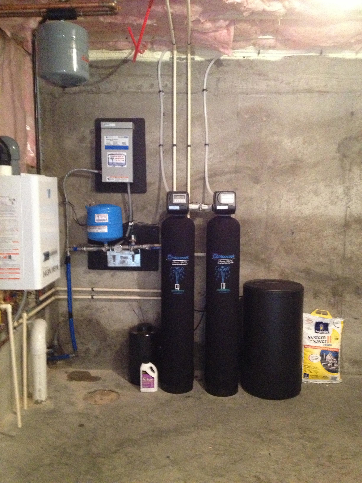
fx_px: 488
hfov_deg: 40.7
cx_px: 181
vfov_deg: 52.6
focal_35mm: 35
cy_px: 242
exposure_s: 1/15
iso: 640
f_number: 2.4
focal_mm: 4.28
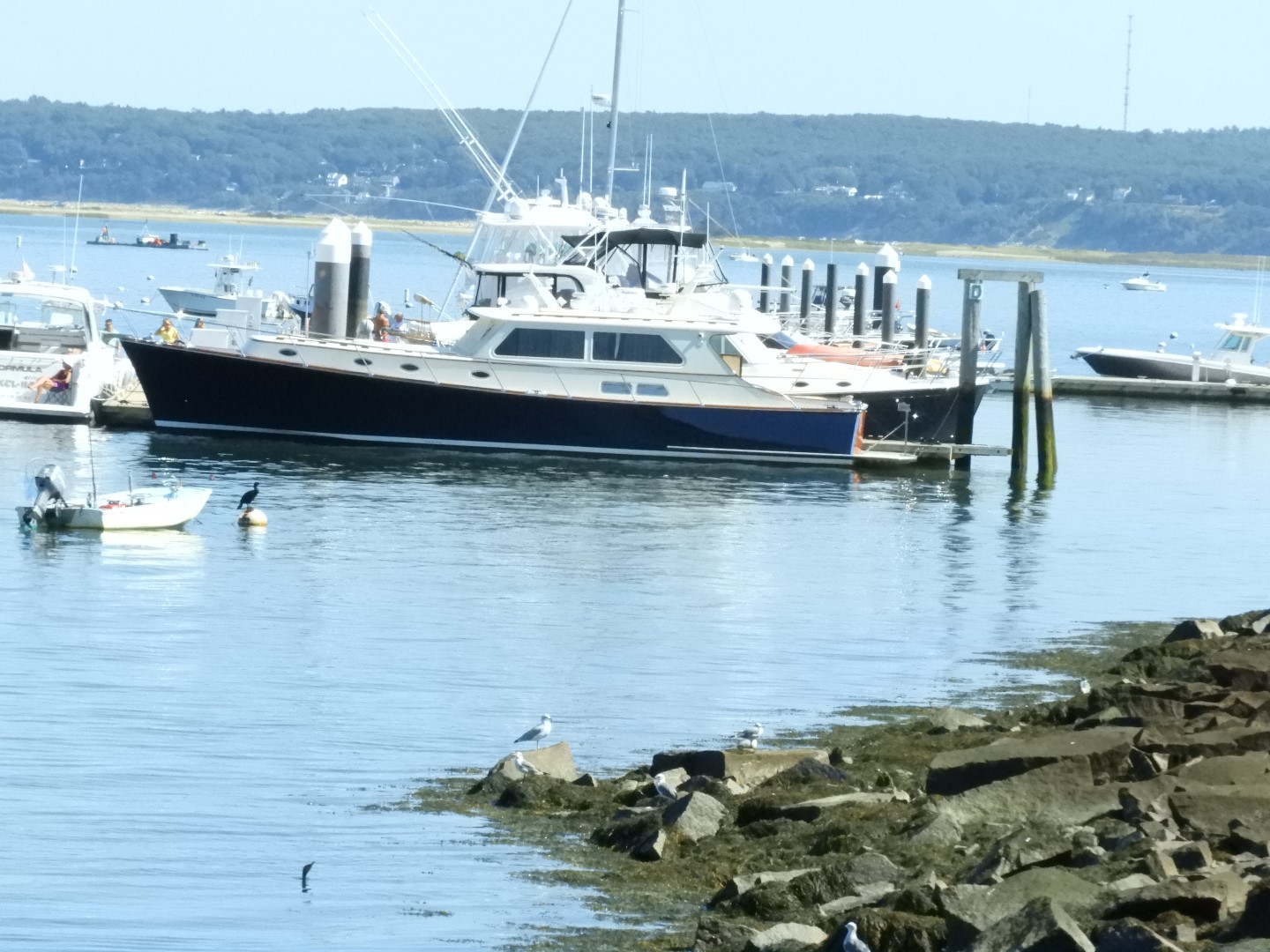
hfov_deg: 9.0
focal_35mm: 220
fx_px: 8071
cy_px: 476
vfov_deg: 6.8
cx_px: 635
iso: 1600
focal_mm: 39.4
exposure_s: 1/2500
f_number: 7.6
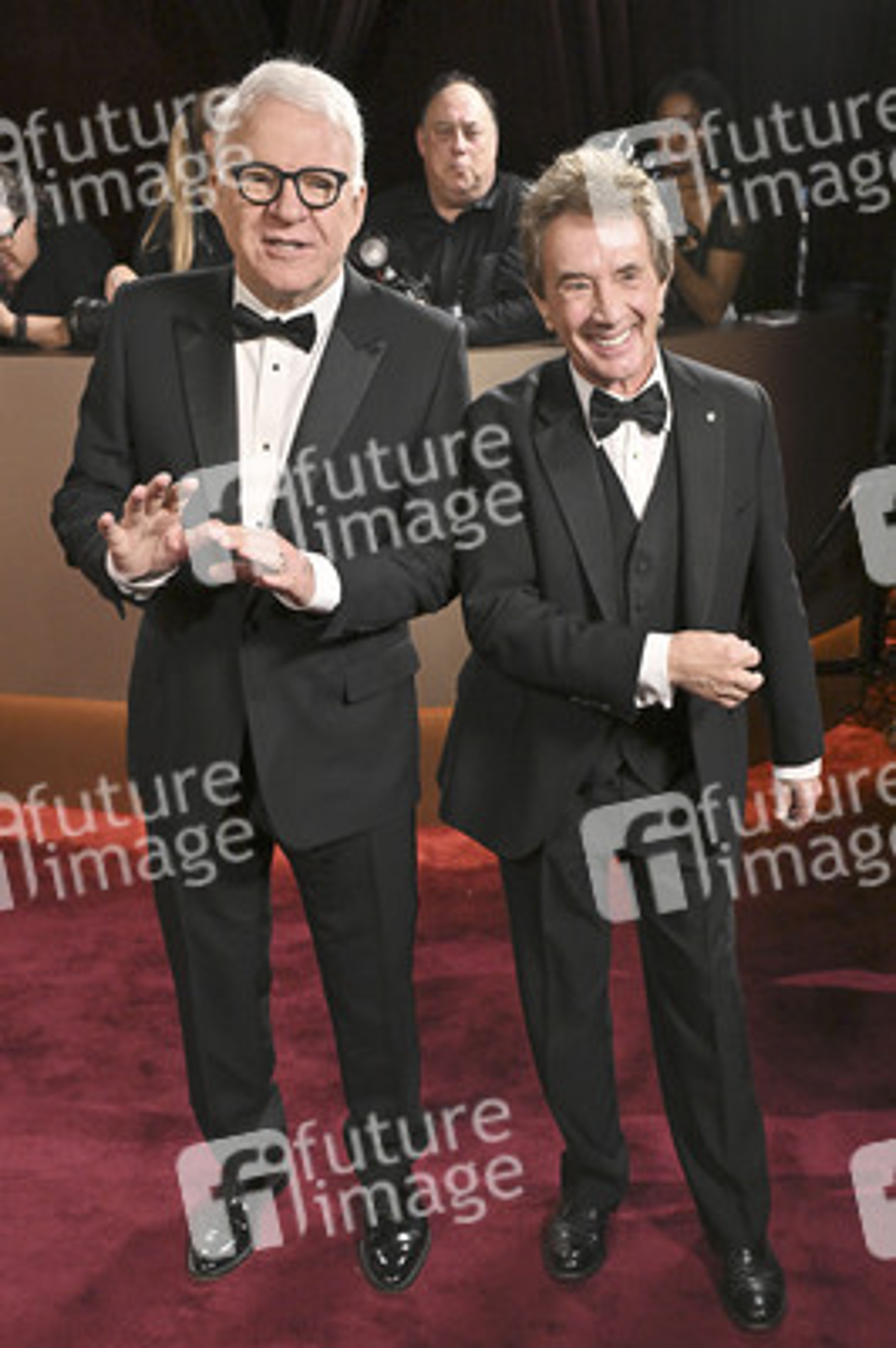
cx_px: 448
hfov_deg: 37.8
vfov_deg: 54.5
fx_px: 1309
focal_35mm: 35
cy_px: 674
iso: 2500
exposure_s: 1/320
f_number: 5.6
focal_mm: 35
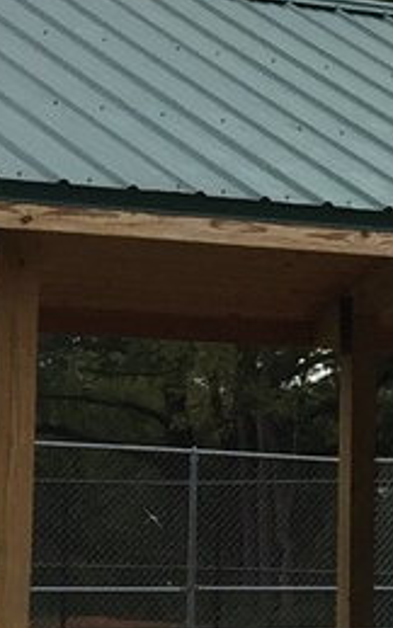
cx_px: 1596
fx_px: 3254
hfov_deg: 5.8
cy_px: 526
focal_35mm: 190
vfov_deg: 11.0
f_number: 2.2
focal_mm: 4.15
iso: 32
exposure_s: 1/1319
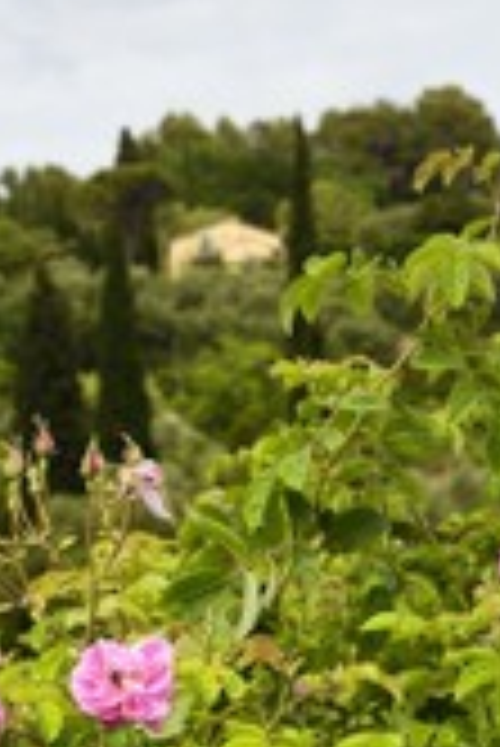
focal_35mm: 177
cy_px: 603
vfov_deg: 11.6
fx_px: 3680
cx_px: 99
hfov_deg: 7.8
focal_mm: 70
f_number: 10
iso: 200
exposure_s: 1/200
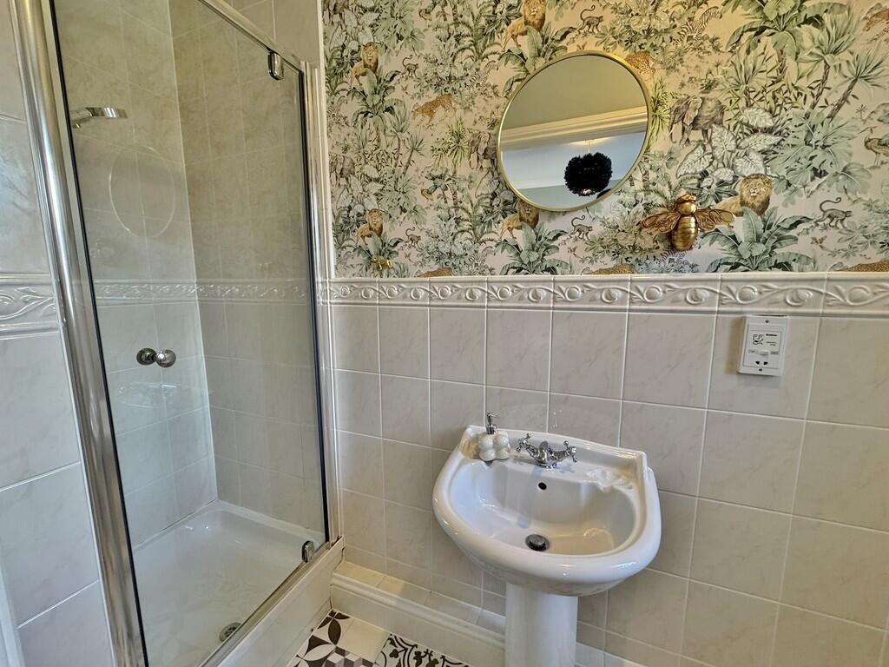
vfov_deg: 85.7
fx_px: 360
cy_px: 334
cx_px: 444
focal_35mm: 14
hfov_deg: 102.1
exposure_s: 1/50
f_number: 2.2
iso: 250
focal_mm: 2.22
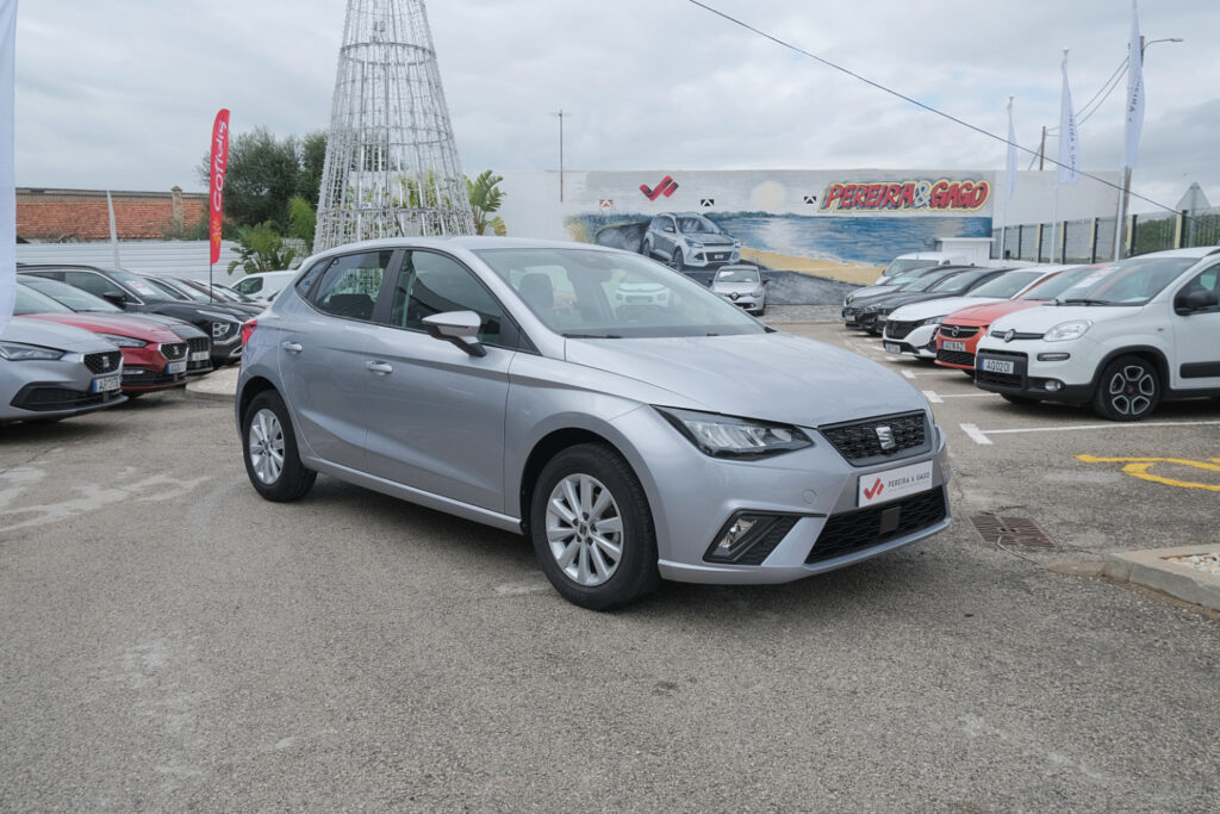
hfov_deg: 63.7
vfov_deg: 45.0
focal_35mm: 29
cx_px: 610
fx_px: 983
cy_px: 407
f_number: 9
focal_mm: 19.2
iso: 400
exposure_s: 1/200
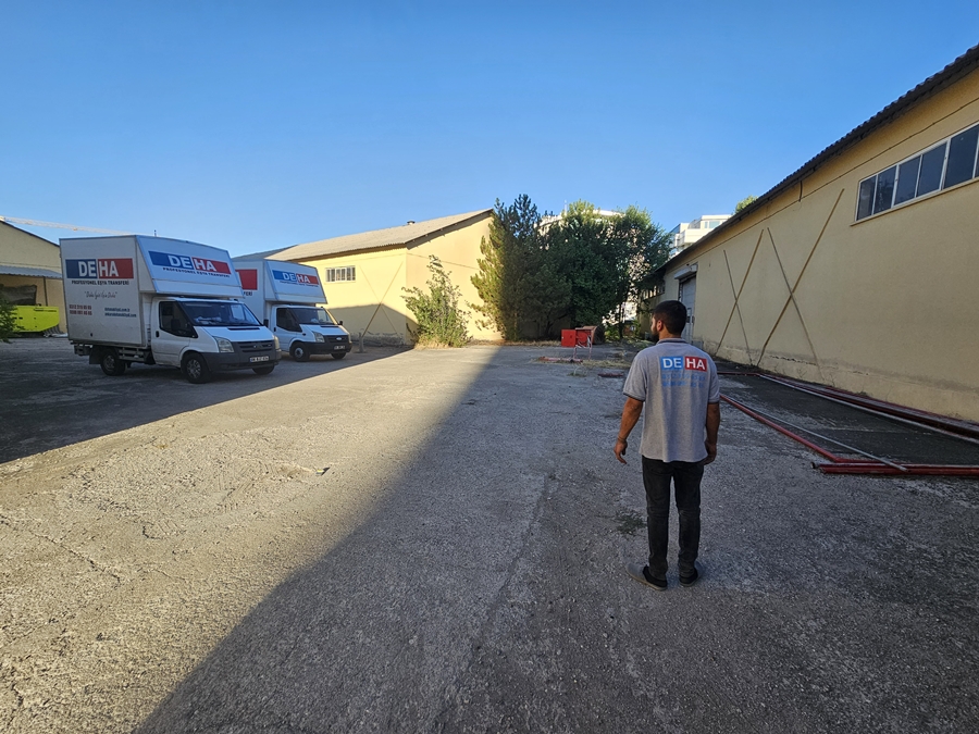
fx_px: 368
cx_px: 490
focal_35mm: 13
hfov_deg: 106.2
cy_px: 367
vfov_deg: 89.9
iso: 64
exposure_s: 1/1000
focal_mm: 2.2
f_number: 2.2
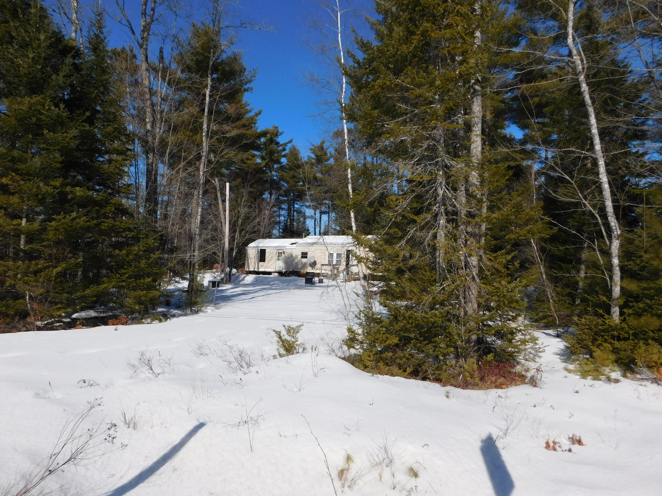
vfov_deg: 56.8
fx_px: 459
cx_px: 335
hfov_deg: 71.6
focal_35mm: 24
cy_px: 255
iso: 125
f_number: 6
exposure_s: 1/1000
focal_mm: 4
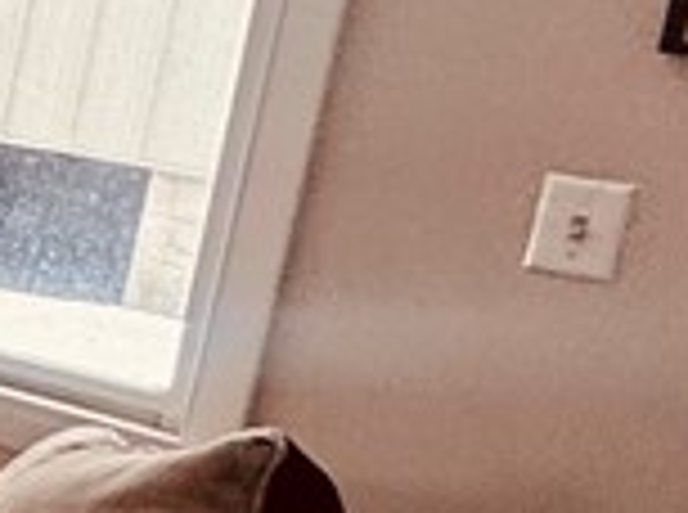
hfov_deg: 10.2
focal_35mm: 94
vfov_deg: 15.5
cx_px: -1605
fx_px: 1864
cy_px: 90
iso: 50
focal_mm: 2.22
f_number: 2.2
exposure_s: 1/99
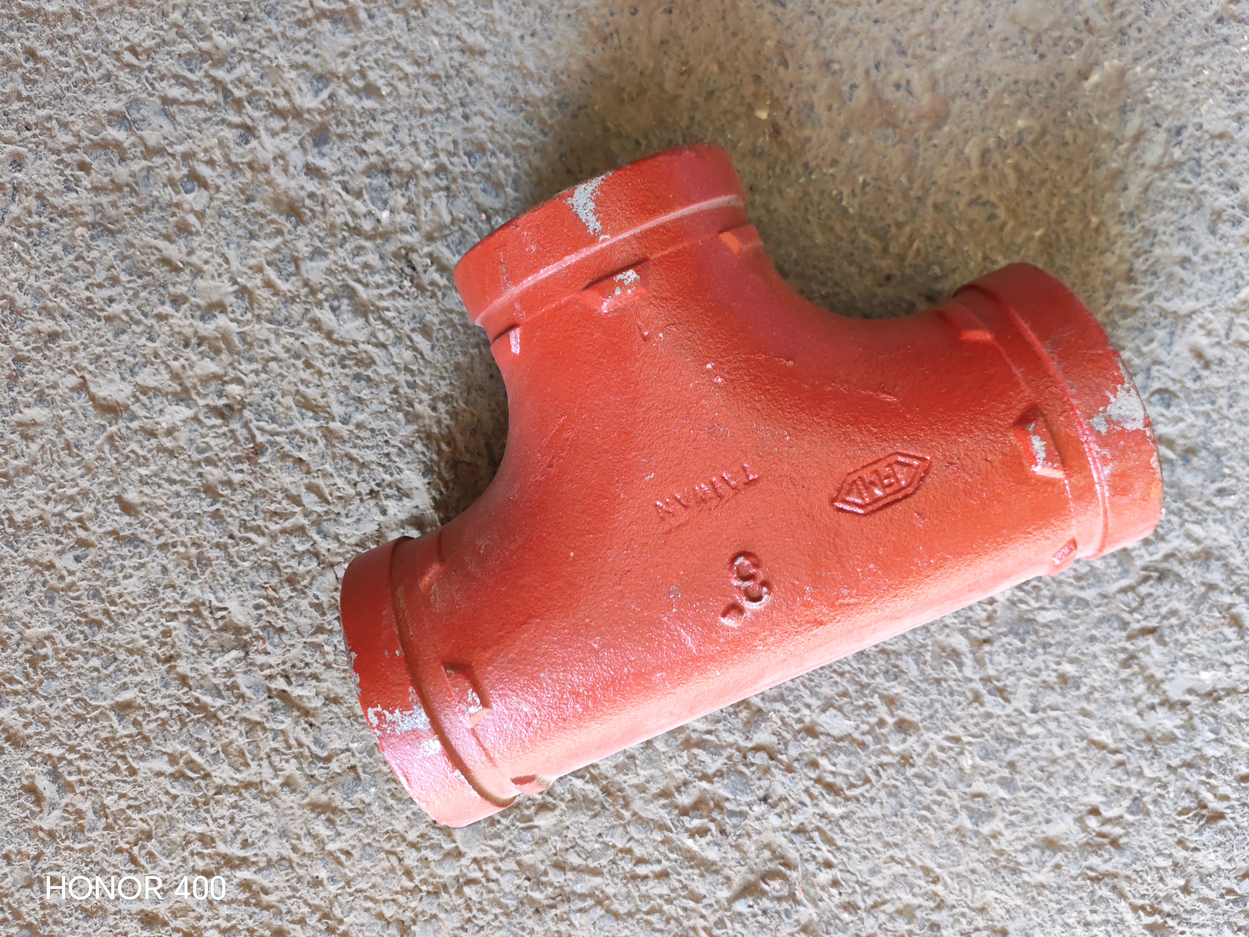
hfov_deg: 65.3
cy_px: 468
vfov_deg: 51.4
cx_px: 624
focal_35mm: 27
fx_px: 974
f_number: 1.9
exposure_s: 1/100
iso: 500
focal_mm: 6.12
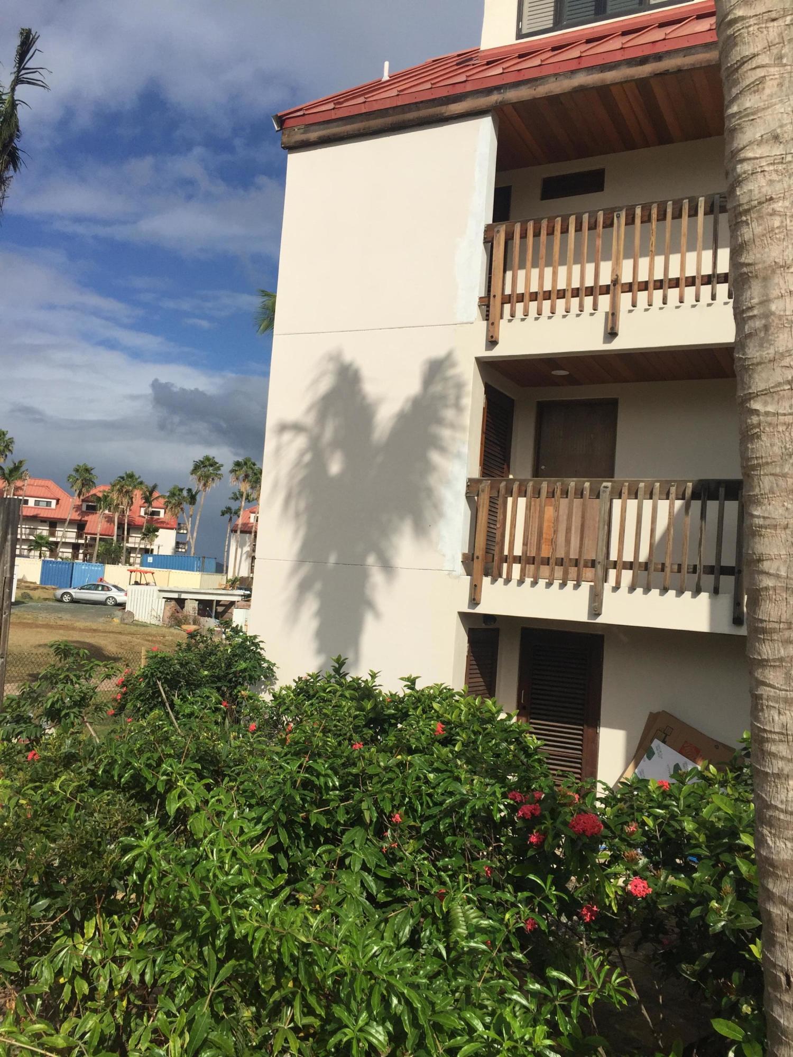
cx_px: 396
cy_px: 528
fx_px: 886
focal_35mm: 29
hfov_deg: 48.2
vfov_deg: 61.7
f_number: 2.2
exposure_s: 1/6623
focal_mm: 4.15
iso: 32
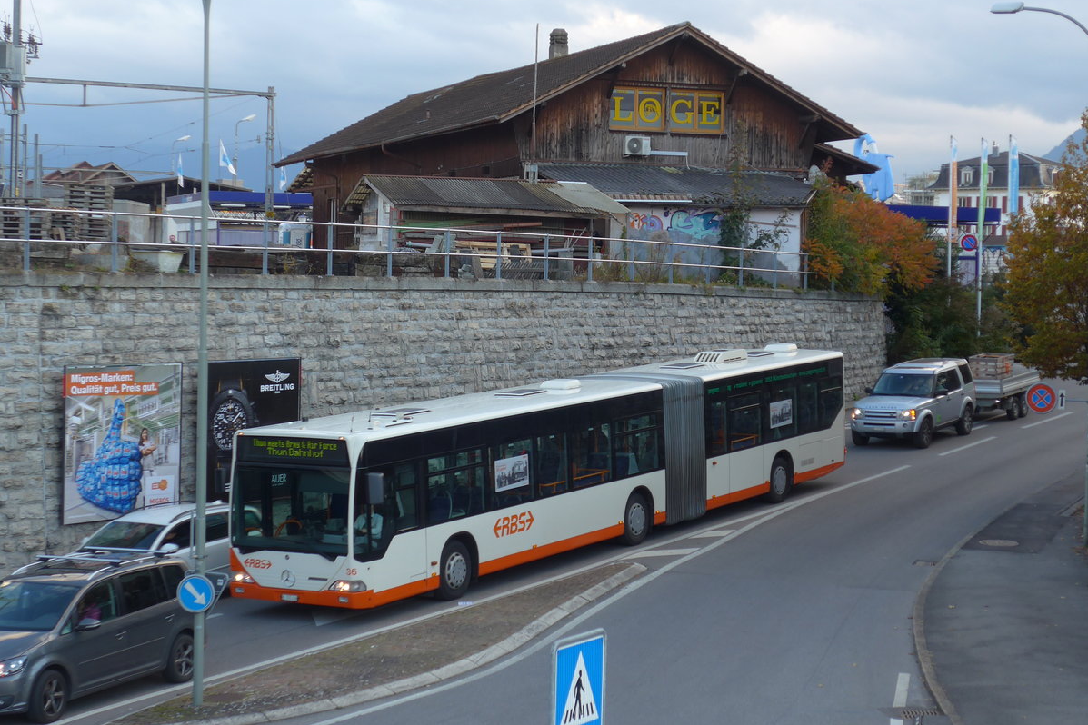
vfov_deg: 18.7
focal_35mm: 73
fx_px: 2206
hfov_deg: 27.7
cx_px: 544
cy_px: 323
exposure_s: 1/80
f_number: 4.1
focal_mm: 14.2
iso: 80
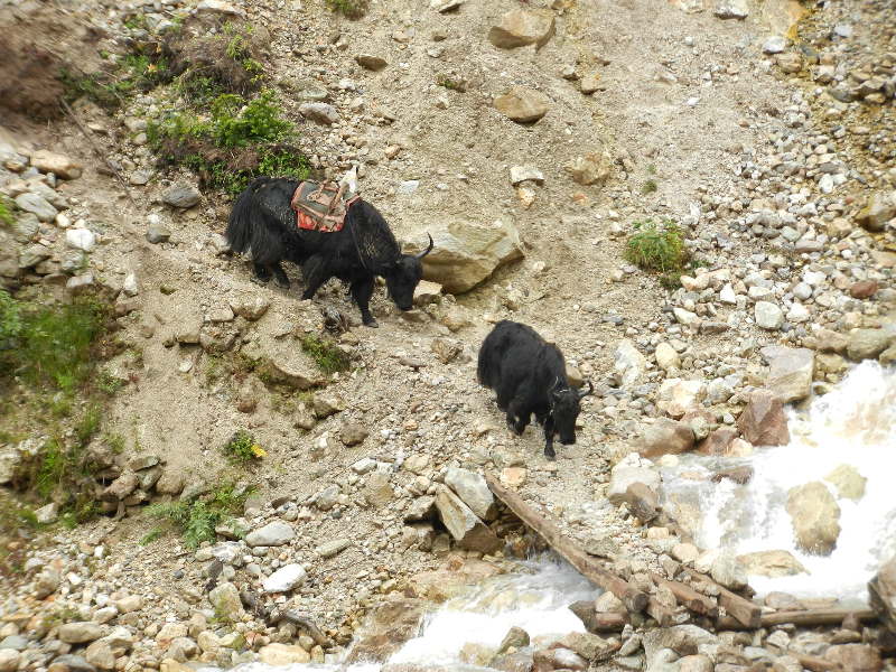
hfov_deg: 10.5
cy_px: 336
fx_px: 4892
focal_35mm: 189
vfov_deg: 7.9
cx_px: 448
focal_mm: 34
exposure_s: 1/200
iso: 160
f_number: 5.3
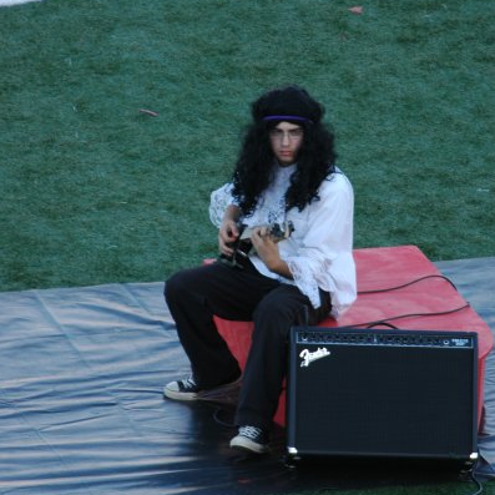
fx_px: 12473
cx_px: 248
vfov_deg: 2.3
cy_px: 237
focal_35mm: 771
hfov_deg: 2.3
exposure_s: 1/160
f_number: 5.6
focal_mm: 400
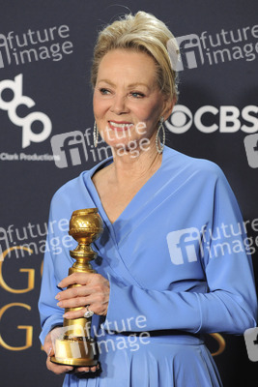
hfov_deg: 7.4
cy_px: 194
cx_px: 129
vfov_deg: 11.1
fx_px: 1987
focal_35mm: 185
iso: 2500
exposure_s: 1/125
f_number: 5
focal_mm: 185
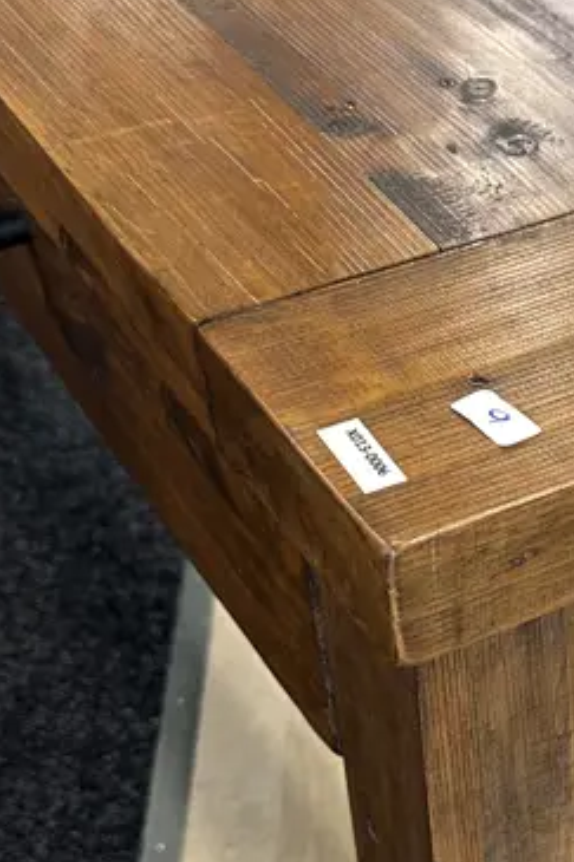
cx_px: 650
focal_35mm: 70
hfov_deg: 18.6
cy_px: 711
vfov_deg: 28.1
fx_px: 1676
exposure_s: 1/50
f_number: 1.78
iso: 160
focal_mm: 6.86
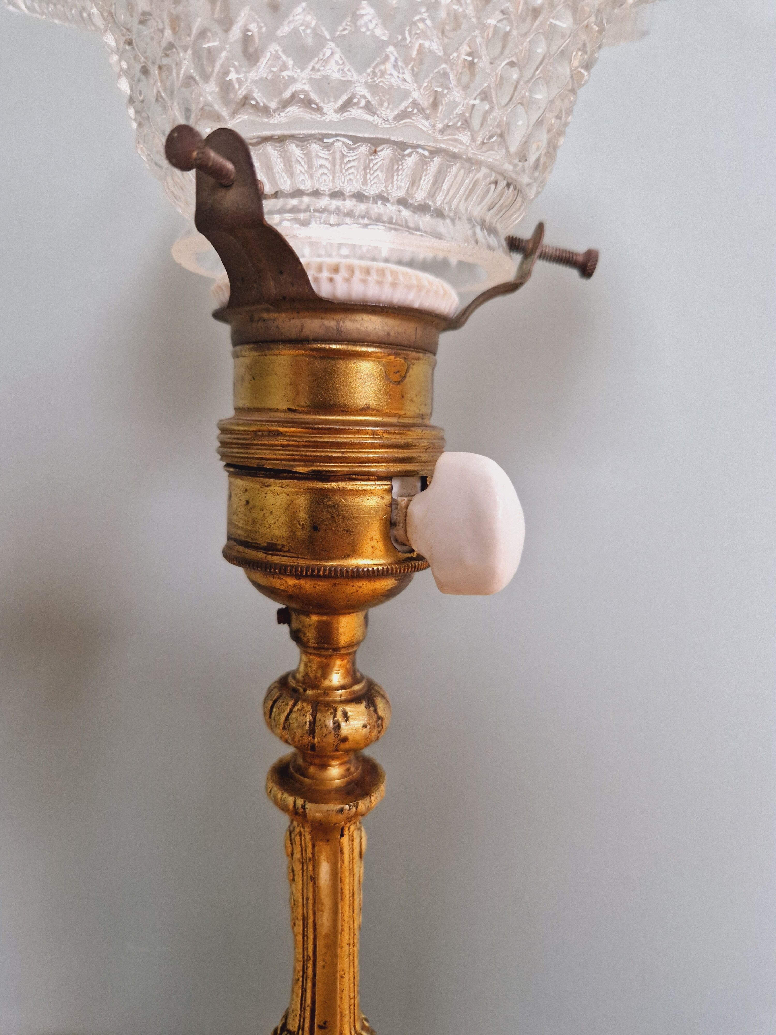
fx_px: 687
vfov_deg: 73.9
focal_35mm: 23
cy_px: 518
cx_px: 388
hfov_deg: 58.9
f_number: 1.8
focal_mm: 5.4
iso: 640
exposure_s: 1/100
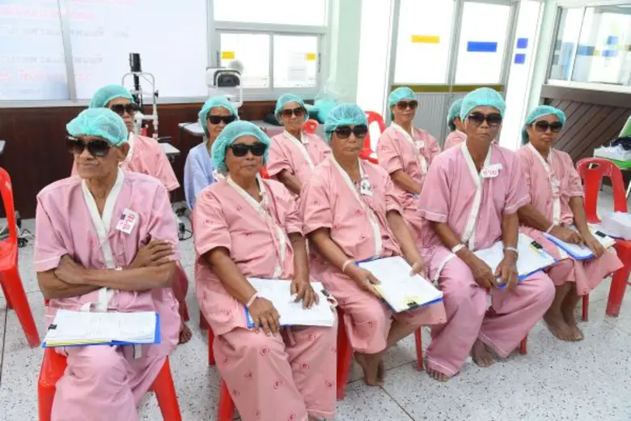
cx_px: 316
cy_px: 210
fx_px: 526
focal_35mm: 30
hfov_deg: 61.9
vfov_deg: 43.6
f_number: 6.3
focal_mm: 30
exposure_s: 1/30
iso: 2000
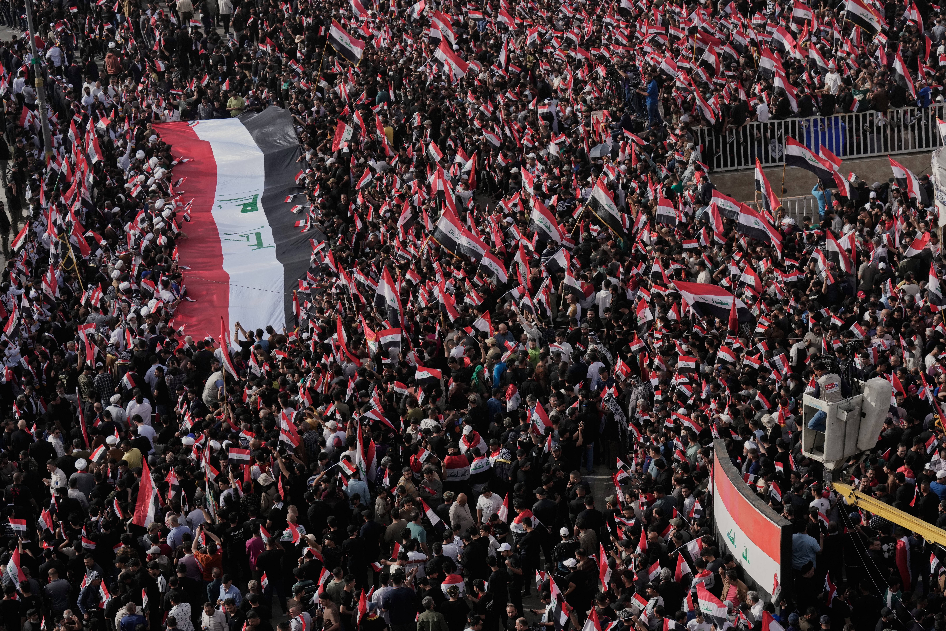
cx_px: 473
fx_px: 2470
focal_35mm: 94
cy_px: 316
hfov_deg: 21.7
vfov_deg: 14.6
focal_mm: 94
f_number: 10
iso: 640
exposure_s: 1/800
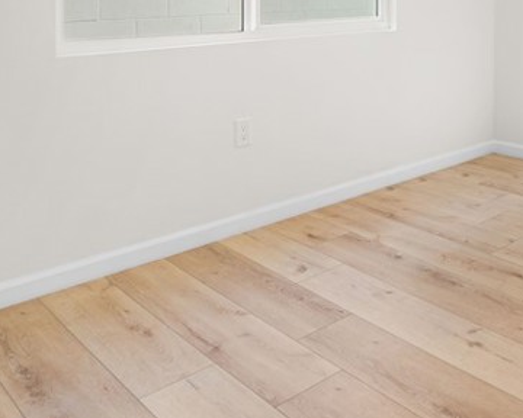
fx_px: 619
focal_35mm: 40
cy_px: -17
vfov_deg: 33.6
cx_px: 485
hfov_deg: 41.6
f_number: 7.1
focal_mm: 10
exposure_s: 1/8
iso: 100
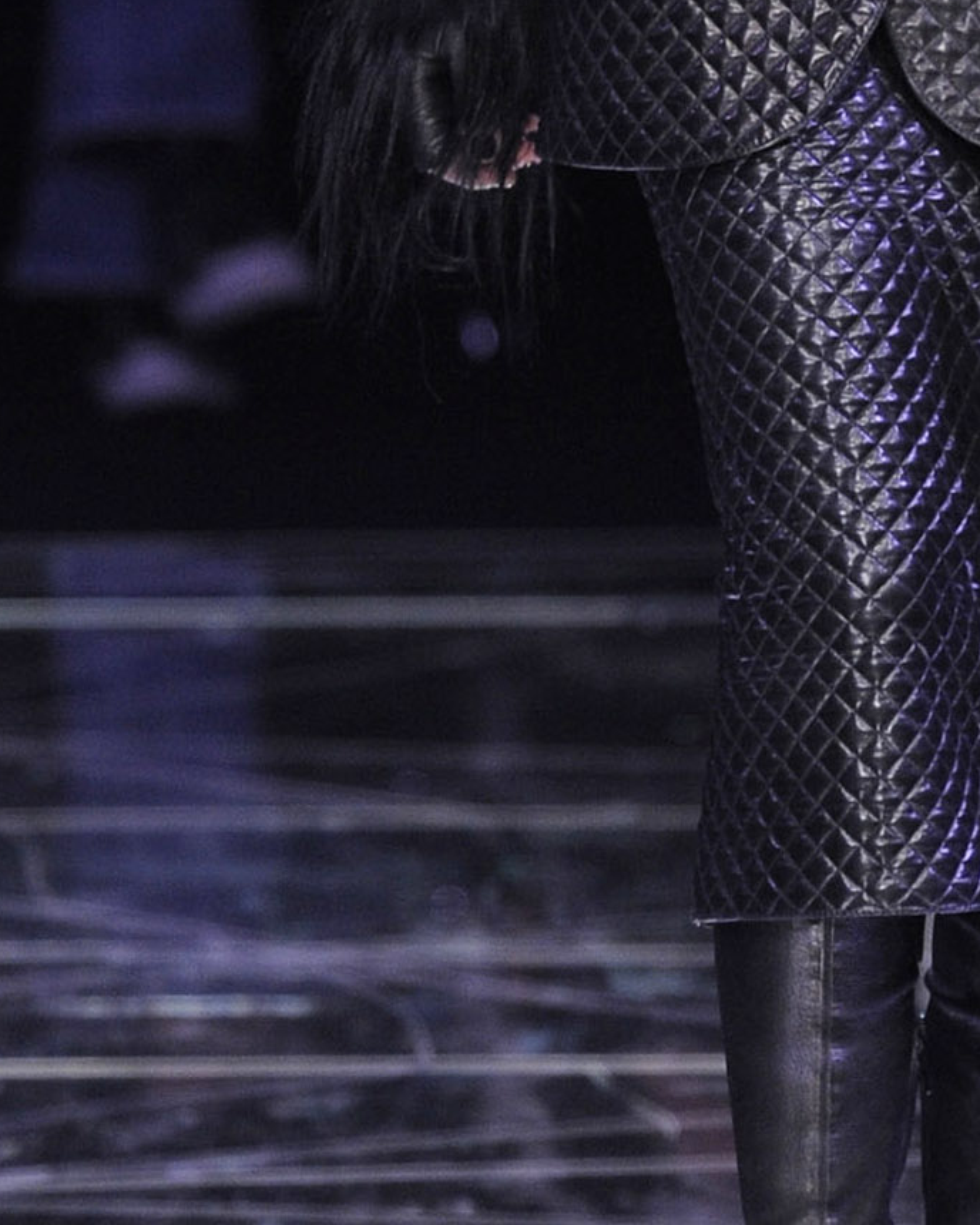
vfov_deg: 3.0
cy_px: -160
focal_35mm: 638
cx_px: 912
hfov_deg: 2.4
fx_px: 23131
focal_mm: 195
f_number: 4
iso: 1600
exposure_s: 1/320
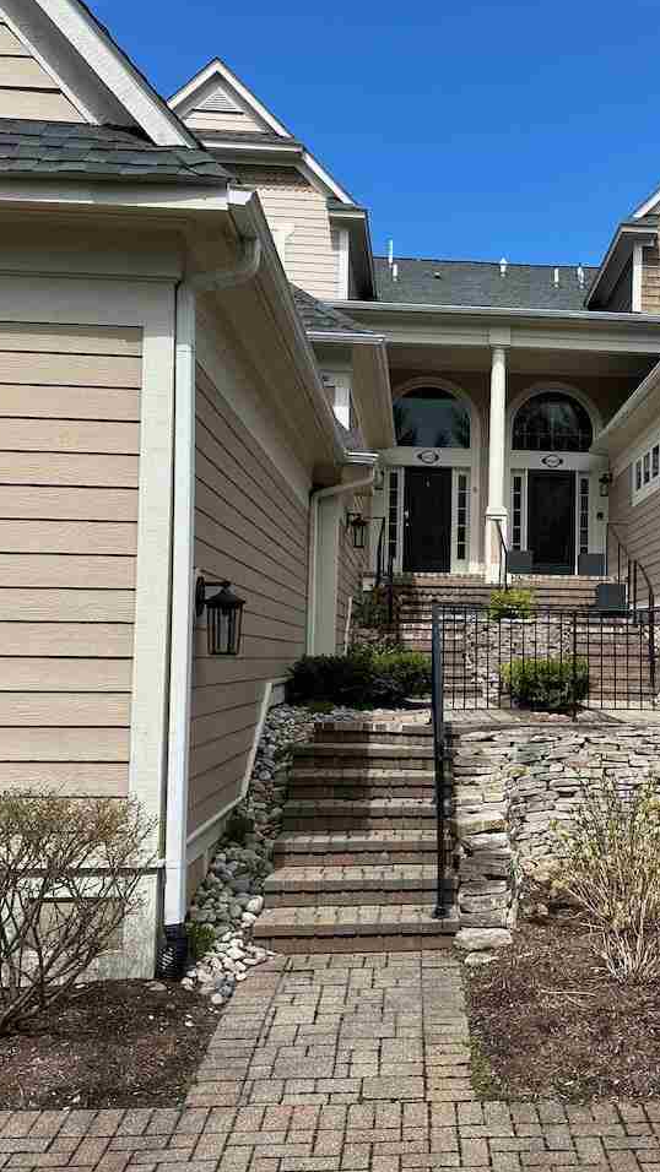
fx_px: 1089
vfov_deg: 56.6
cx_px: 510
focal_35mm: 35
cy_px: 585
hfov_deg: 32.9
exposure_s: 1/3472
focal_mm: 6.86
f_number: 1.78
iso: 80
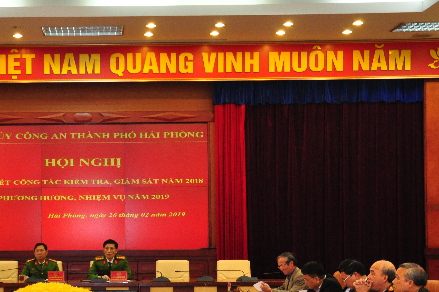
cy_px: 202
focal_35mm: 77
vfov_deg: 17.6
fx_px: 938
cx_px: 91
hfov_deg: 25.9
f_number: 4
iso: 1600
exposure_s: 1/100
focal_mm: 28
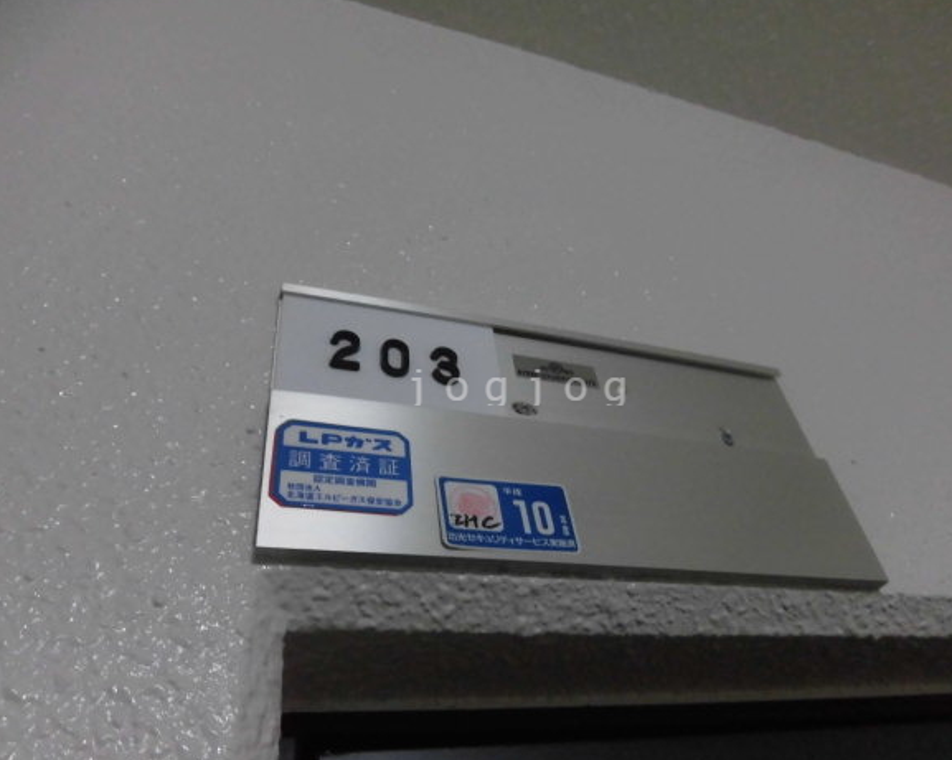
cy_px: 386
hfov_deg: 65.9
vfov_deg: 54.9
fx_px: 732
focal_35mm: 26
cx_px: 521
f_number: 3.1
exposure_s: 1/30
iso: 400
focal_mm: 4.3
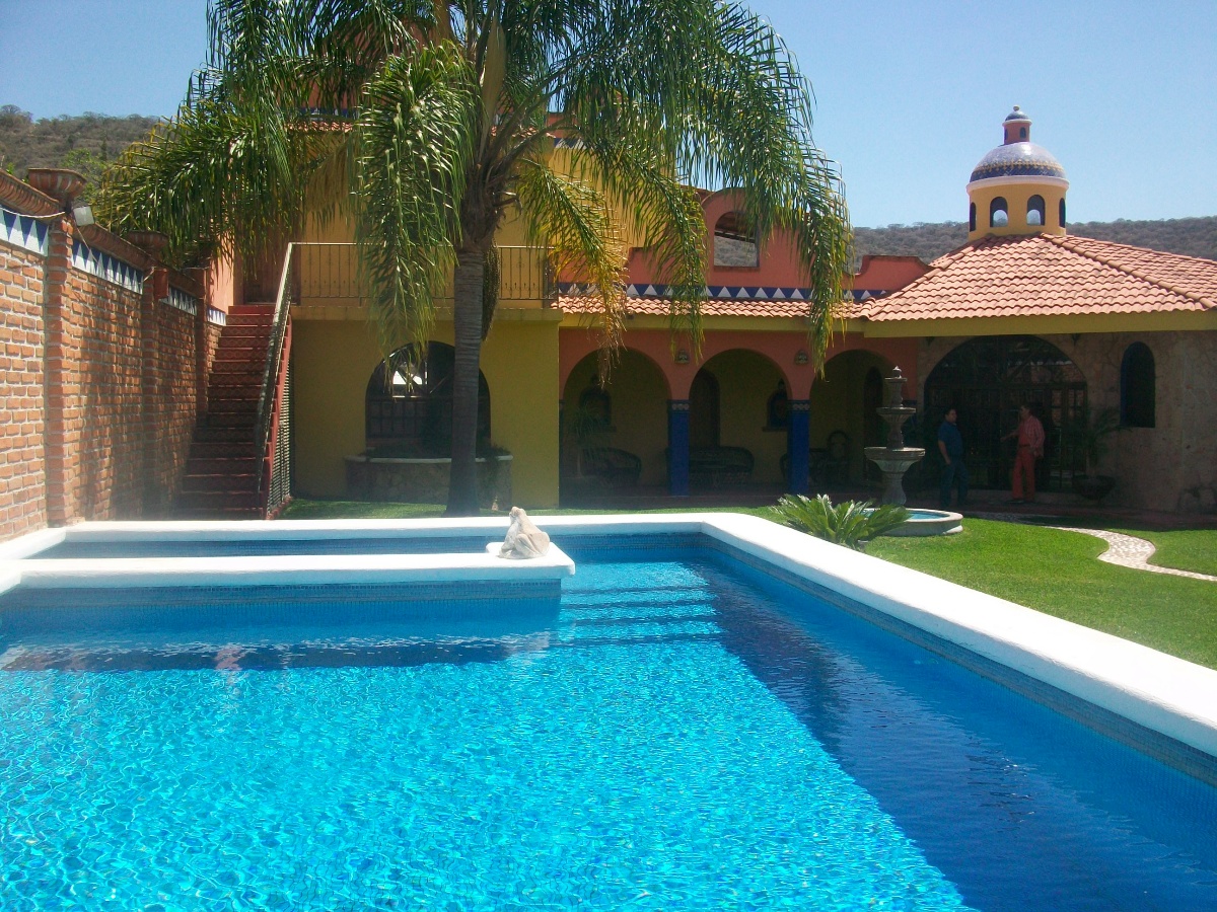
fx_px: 1125
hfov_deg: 56.8
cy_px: 456
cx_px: 608
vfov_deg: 44.2
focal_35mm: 32
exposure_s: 1/250
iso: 64
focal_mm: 5.7
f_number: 5.5
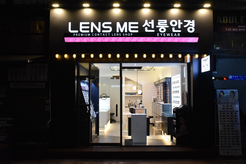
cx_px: 123
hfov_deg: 58.7
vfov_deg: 41.1
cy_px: 82
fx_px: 219
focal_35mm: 32
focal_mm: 32
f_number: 11
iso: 3200
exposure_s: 1/200
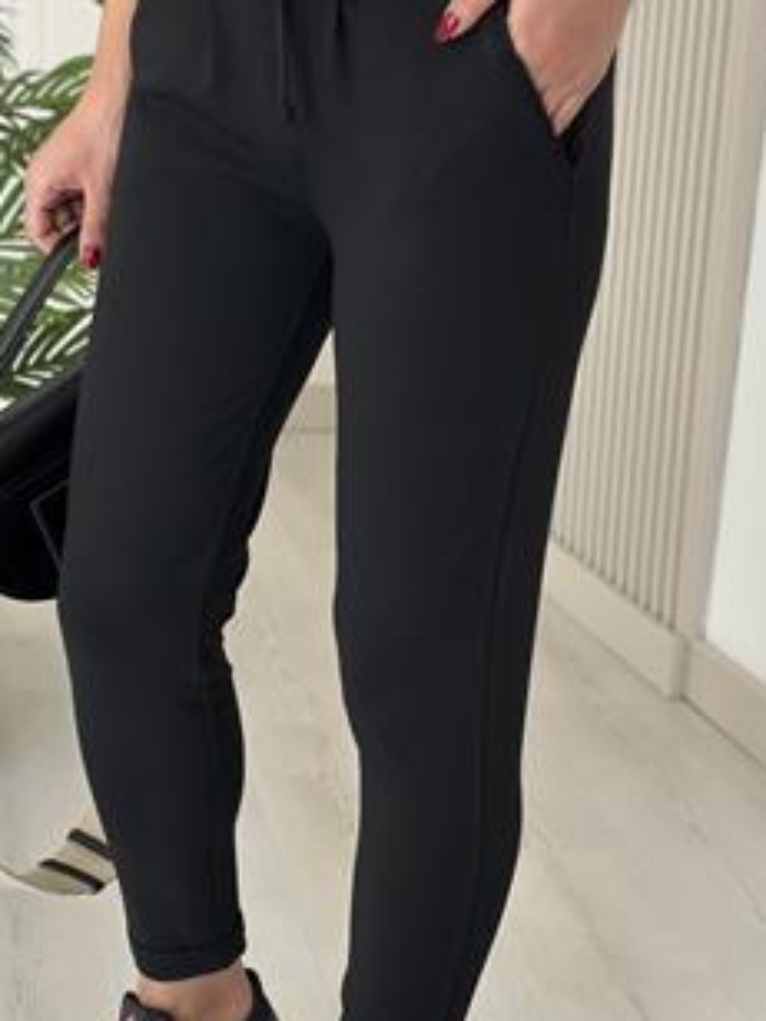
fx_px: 2449
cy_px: 512
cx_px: 335
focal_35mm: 83
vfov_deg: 23.6
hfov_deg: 17.8
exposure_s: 1/327
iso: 80
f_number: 1.78
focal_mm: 6.86
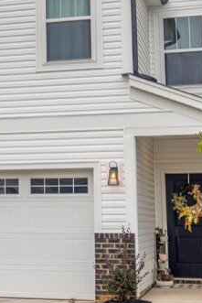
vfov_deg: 23.2
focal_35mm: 87
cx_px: -1
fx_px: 731
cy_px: 93
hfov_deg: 15.4
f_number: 4
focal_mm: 16
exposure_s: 1/100
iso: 100
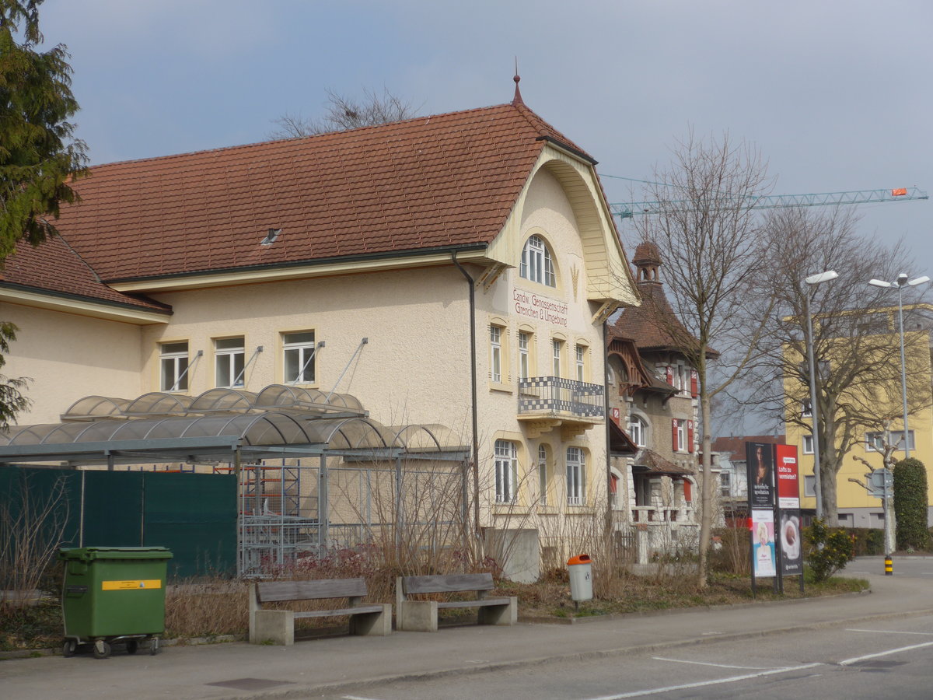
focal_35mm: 59
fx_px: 1590
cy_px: 350
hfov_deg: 32.7
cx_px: 466
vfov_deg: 24.8
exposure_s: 1/1600
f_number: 3.7
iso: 80
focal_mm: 12.7
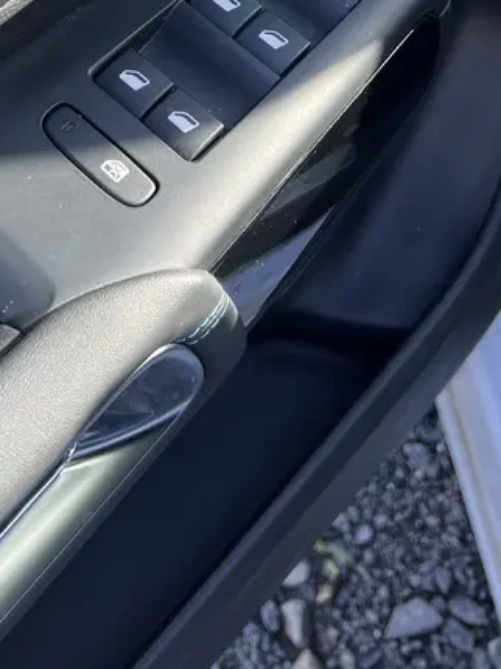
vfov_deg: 28.5
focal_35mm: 61
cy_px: -86
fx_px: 1178
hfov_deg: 23.8
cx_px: 151
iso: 40
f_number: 1.5
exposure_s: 1/251
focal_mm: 5.7
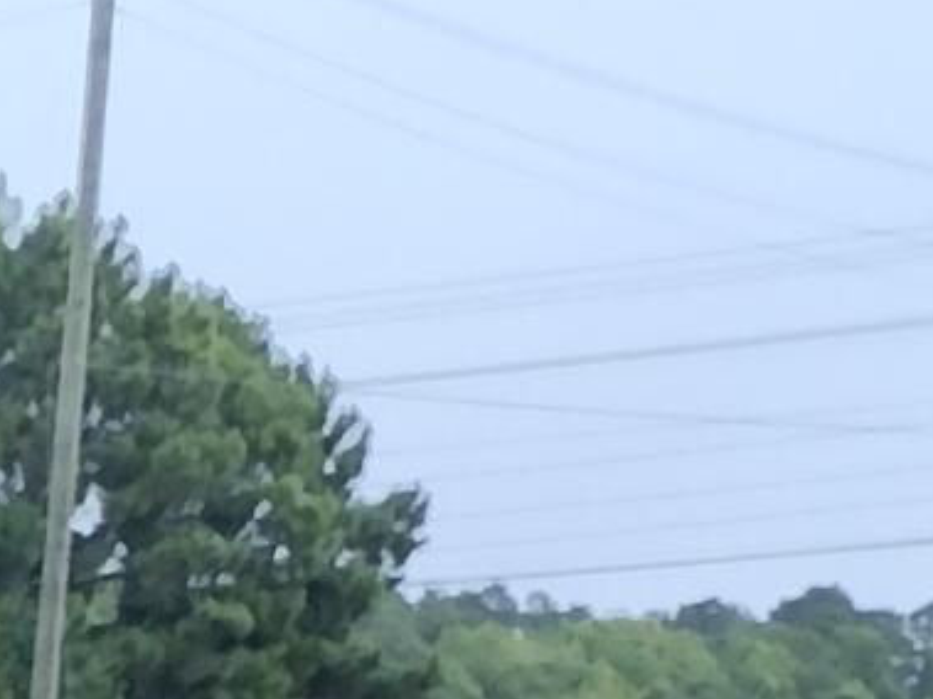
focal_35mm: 214
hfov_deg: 8.0
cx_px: -1873
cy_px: 2405
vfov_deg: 6.2
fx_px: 5766
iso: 100
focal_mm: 4.71
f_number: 1.7
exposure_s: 1/252
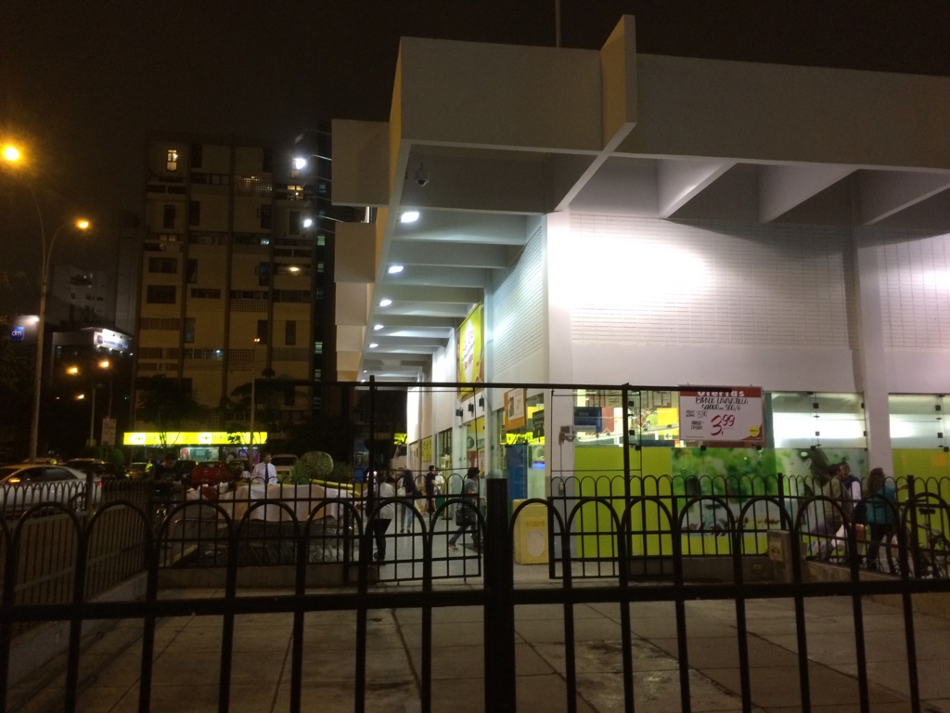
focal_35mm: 29
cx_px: 475
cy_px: 356
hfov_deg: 61.7
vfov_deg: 48.2
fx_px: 796
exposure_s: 1/30
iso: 200
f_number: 2.2
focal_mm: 4.15
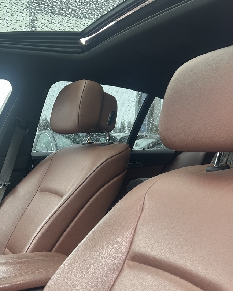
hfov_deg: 31.0
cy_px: 173
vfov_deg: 40.2
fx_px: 396
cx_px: 16
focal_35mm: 46
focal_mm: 5.7
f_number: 1.5
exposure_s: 1/121
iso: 50
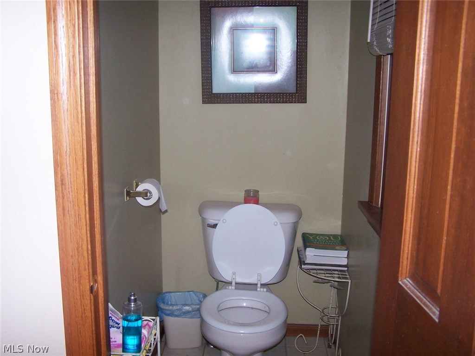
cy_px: 178
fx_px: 521
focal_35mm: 38
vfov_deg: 37.7
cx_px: 238
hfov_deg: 49.0
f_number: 2.8
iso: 140
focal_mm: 6.3
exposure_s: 1/60
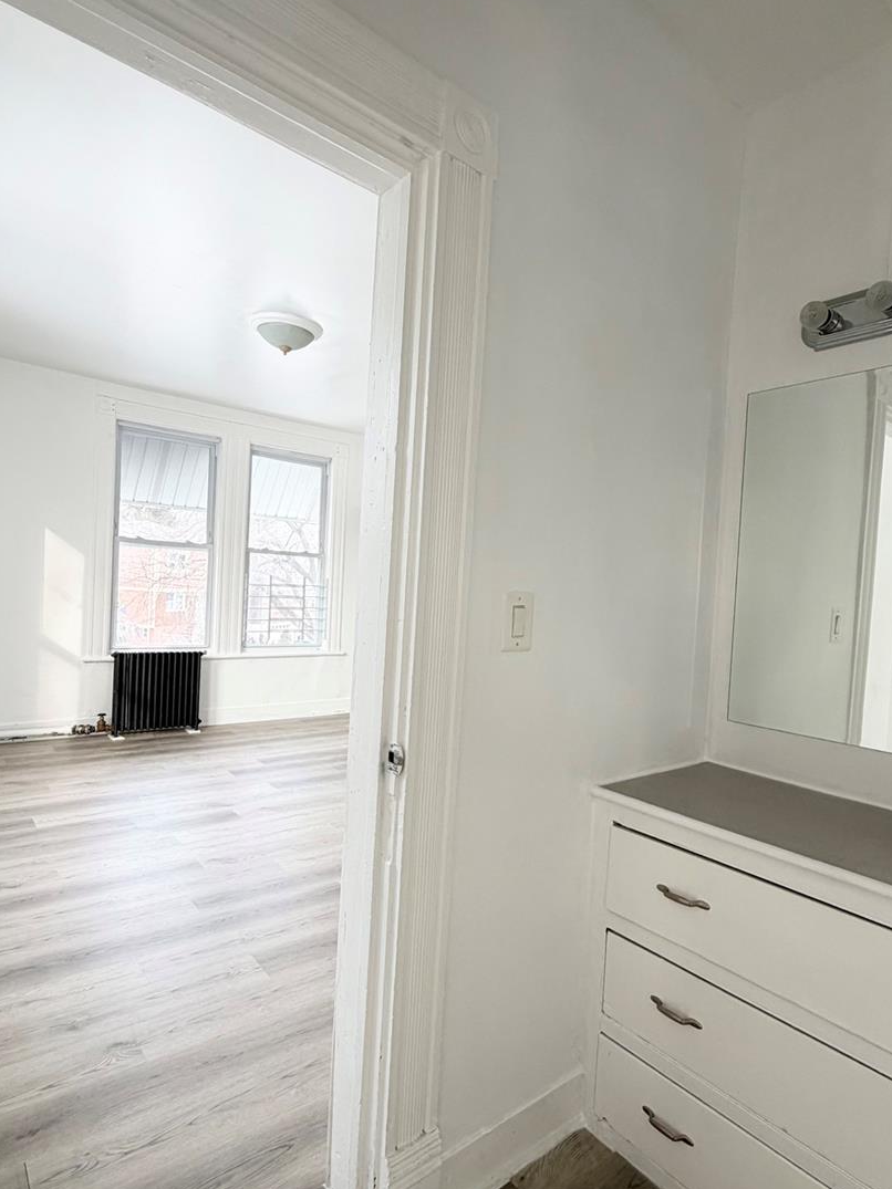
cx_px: 491
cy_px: 619
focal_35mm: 20
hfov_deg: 65.8
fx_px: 687
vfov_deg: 81.7
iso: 100
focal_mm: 2.22
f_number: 2.2
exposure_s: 1/121
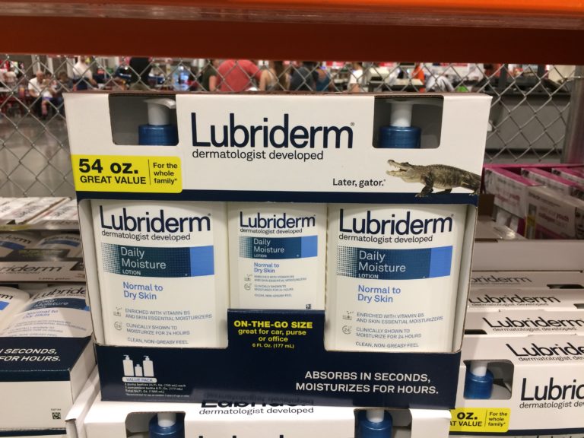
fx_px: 489
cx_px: 292
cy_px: 219
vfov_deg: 48.2
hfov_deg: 61.7
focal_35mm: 29
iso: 64
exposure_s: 1/30
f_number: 2.2
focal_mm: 4.15
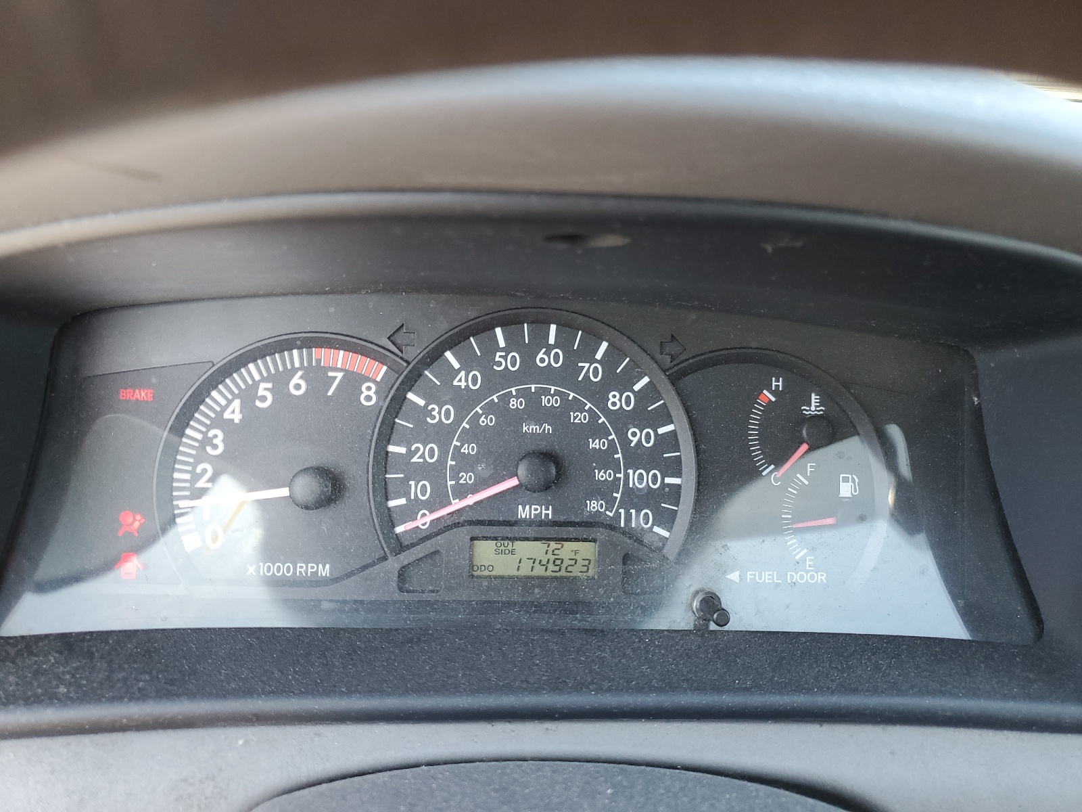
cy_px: 406
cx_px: 541
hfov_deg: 67.3
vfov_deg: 53.1
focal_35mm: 26
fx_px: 813
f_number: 1.5
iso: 70
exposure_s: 1/120
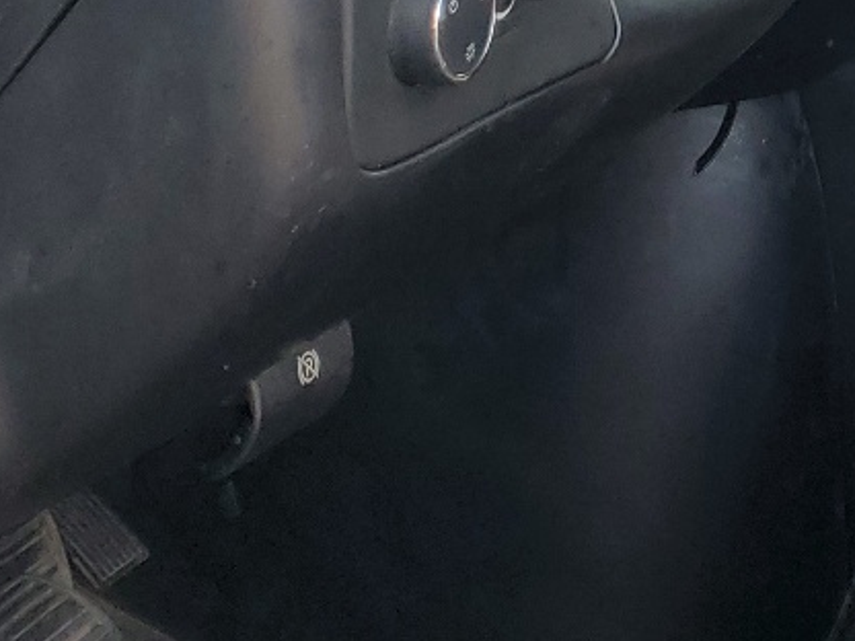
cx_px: 1437
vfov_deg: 14.5
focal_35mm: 100
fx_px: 2470
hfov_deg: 16.9
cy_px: -62
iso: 50
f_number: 1.5
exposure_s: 1/417
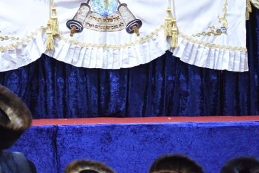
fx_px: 2899
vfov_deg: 3.4
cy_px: -58
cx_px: 88
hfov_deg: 5.1
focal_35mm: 403
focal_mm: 150
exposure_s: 1/100
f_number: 9
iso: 4000
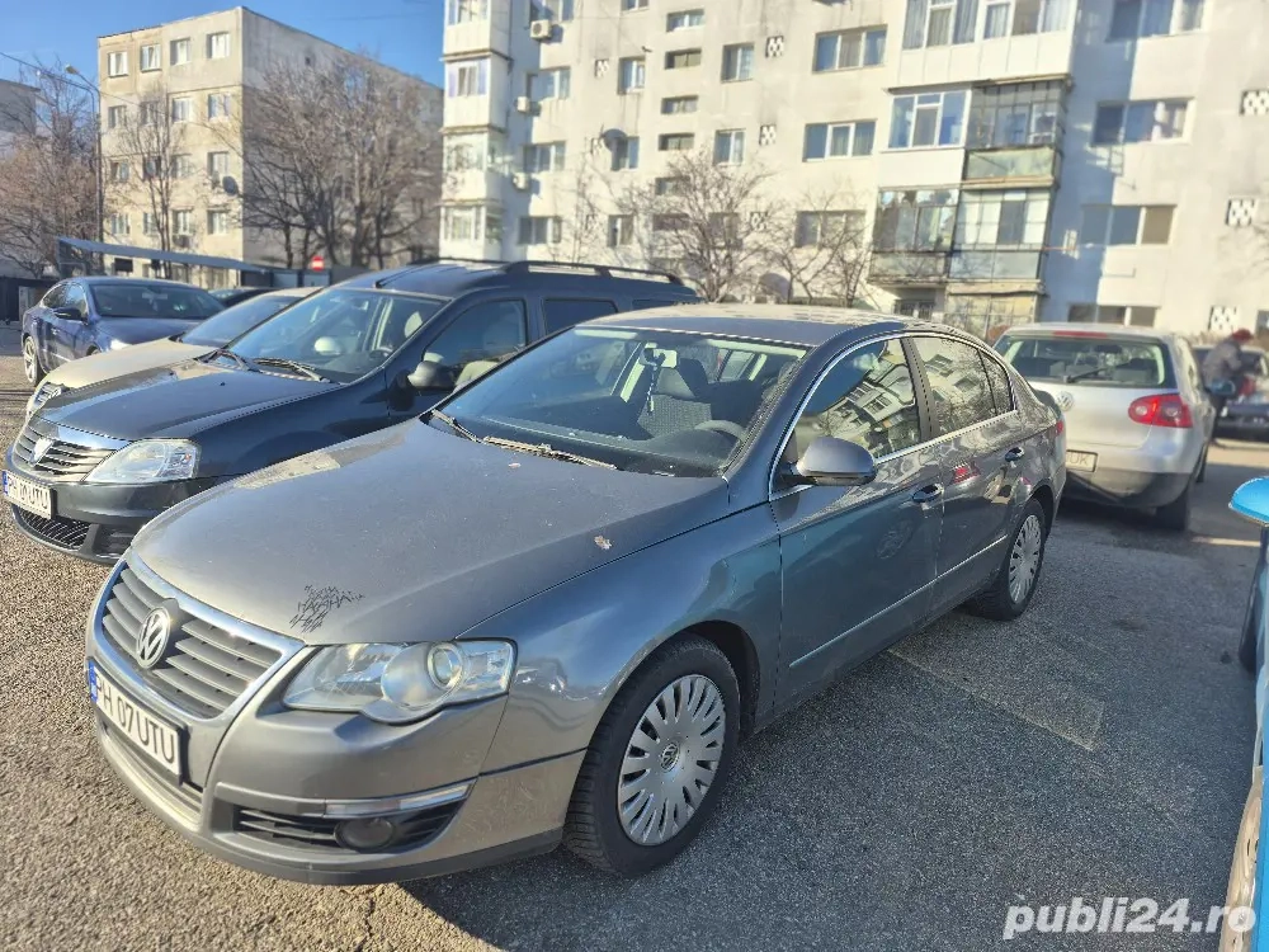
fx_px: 843
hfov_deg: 73.9
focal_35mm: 23
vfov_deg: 58.9
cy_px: 476
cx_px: 634
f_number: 1.8
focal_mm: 5.4
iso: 25
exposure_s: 1/909
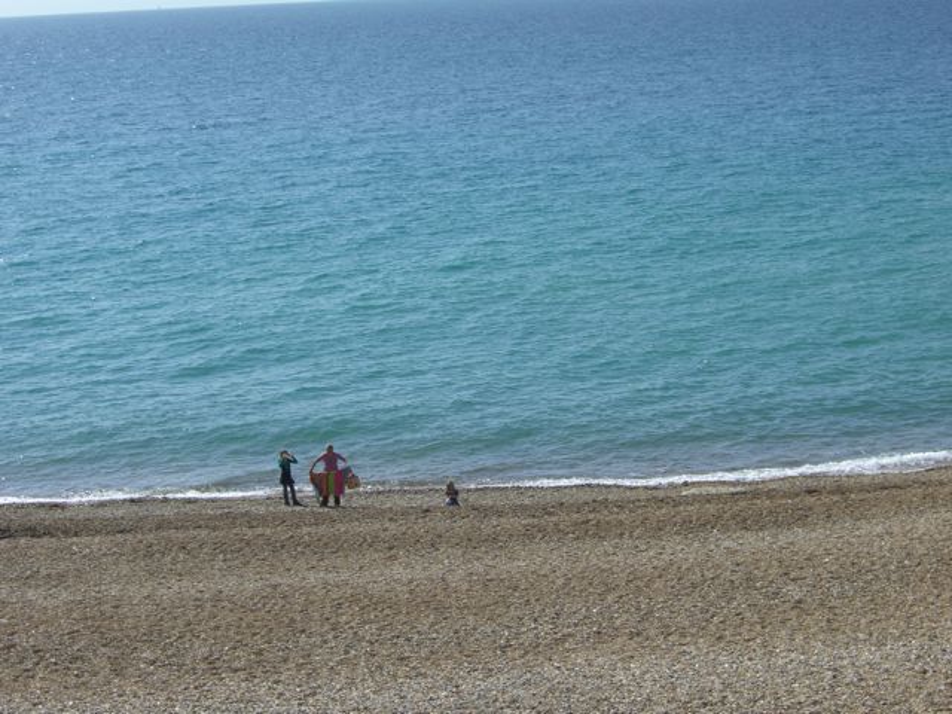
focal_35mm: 78
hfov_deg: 25.0
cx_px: 476
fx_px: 2145
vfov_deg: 18.9
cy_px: 357
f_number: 8.6
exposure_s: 1/200
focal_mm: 16.3
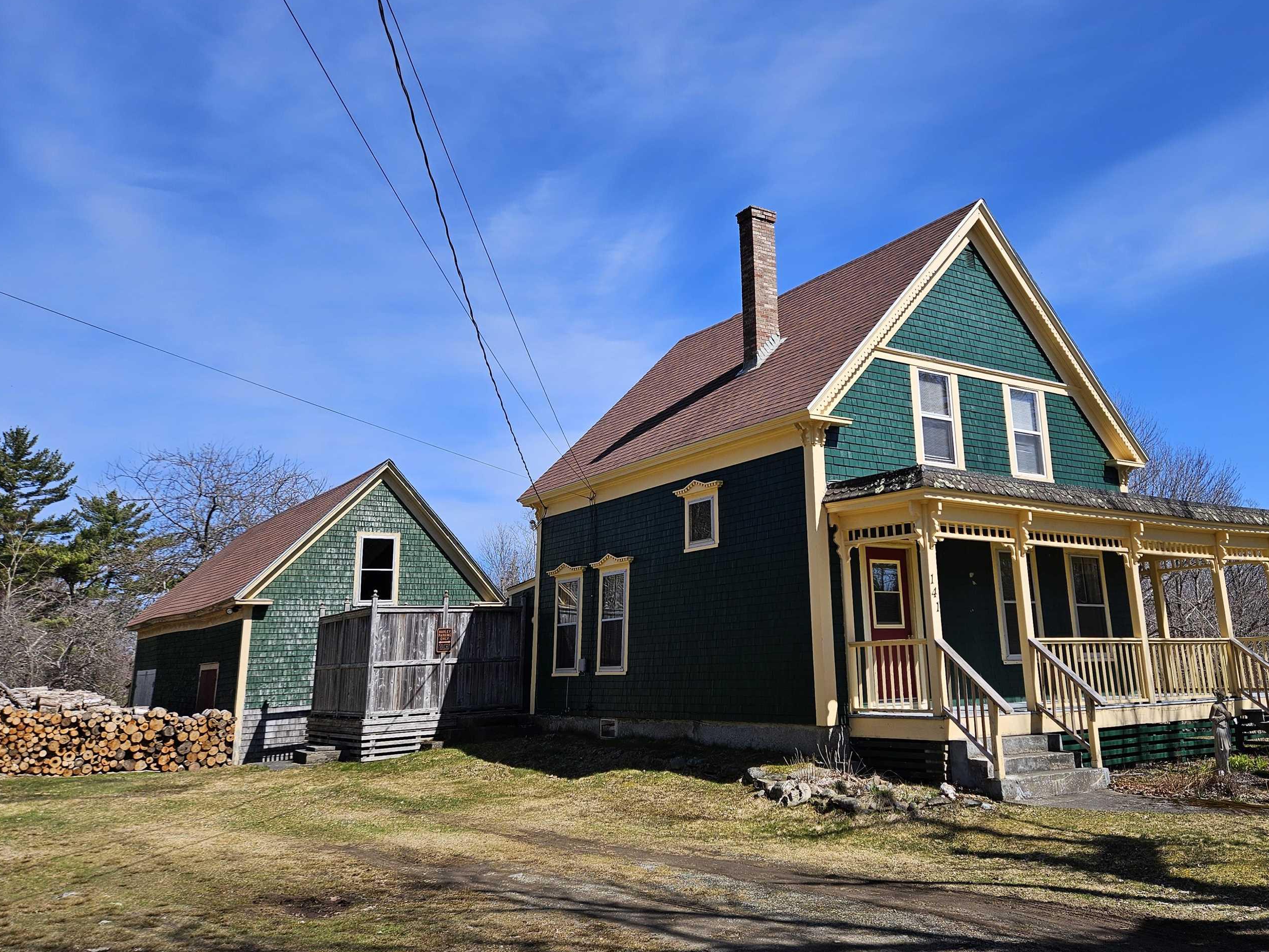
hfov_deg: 62.9
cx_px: 759
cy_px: 389
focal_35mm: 28
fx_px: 1027
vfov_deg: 49.5
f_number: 1.8
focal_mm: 5.4
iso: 25
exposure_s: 1/2016
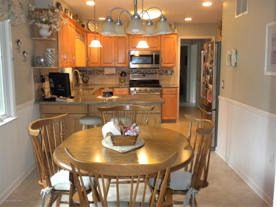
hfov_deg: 50.1
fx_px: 295
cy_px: 104
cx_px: 138
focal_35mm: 37
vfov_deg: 38.7
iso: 400
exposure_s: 1/30
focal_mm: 6.6
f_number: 3.5
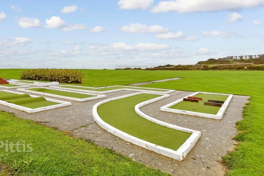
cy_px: 66
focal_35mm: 24
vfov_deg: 52.6
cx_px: 94
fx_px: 176
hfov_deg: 72.1
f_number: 8
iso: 160
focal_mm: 12
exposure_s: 1/125
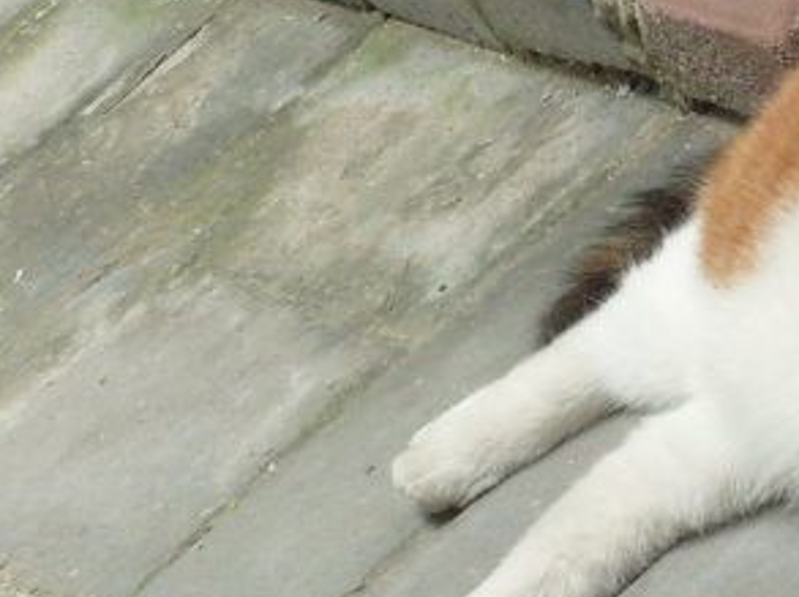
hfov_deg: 4.4
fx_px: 10328
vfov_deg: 3.3
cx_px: 998
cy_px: 354
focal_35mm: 448
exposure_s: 1/250
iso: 200
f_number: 4.6
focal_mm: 28.5
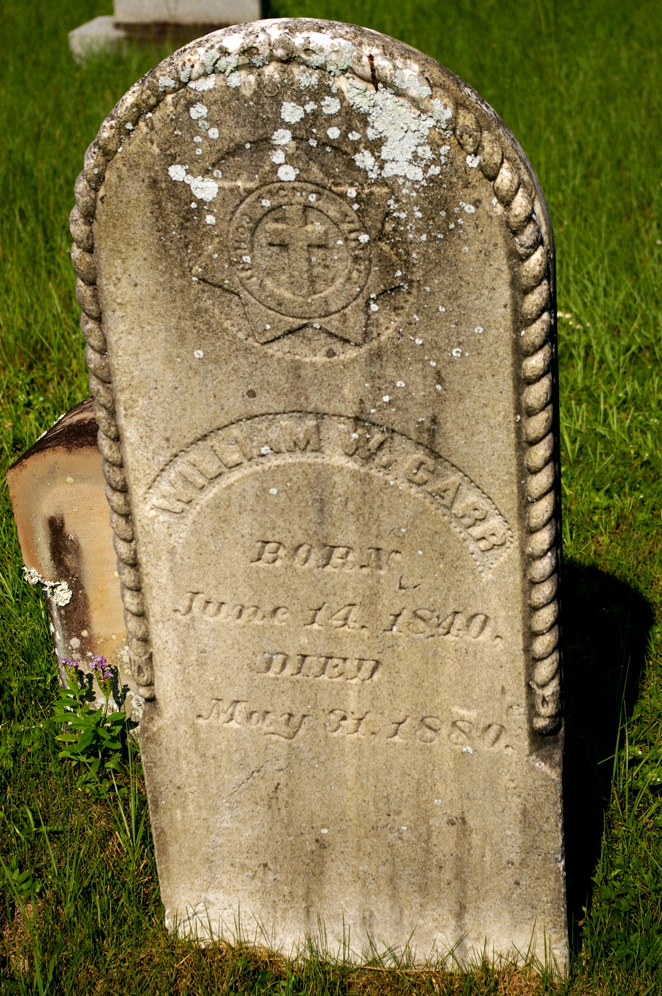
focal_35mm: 75
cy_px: 498
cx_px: 331
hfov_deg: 18.1
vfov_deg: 27.0
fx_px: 2072
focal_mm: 50
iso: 200
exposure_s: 1/2000
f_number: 8
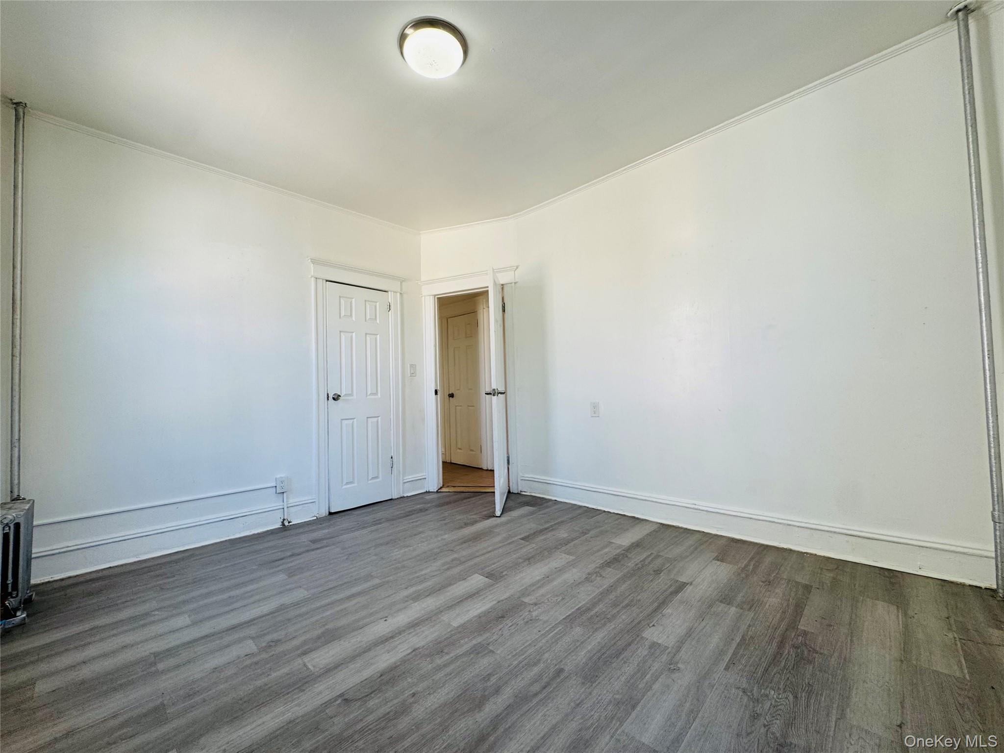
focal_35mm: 14
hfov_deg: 102.1
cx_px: 502
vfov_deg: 85.7
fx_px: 406
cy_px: 376
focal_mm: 2.22
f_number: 2.2
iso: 50
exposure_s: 1/120
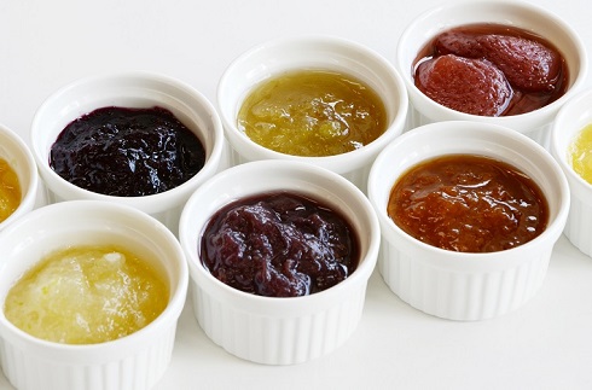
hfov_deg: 13.1
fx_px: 2581
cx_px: 296
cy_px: 195
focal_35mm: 158
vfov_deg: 8.6
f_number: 11
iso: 160
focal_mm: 105
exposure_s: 1/30
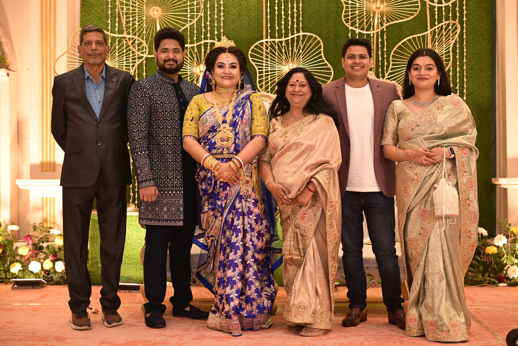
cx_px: 259
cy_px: 173
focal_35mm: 50
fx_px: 720
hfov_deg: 39.6
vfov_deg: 27.0
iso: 640
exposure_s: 1/160
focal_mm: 50
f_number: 3.5
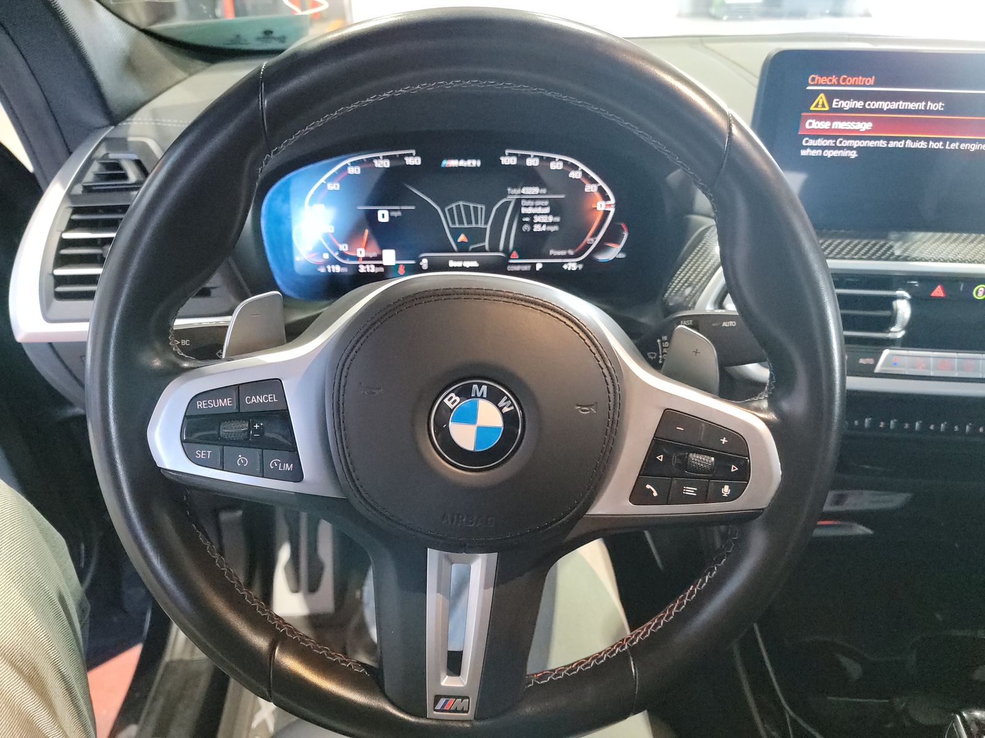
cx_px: 492
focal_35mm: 24
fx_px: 683
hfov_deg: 71.6
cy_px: 369
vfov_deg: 56.8
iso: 2803
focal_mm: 6.7
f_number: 1.8
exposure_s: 1/59
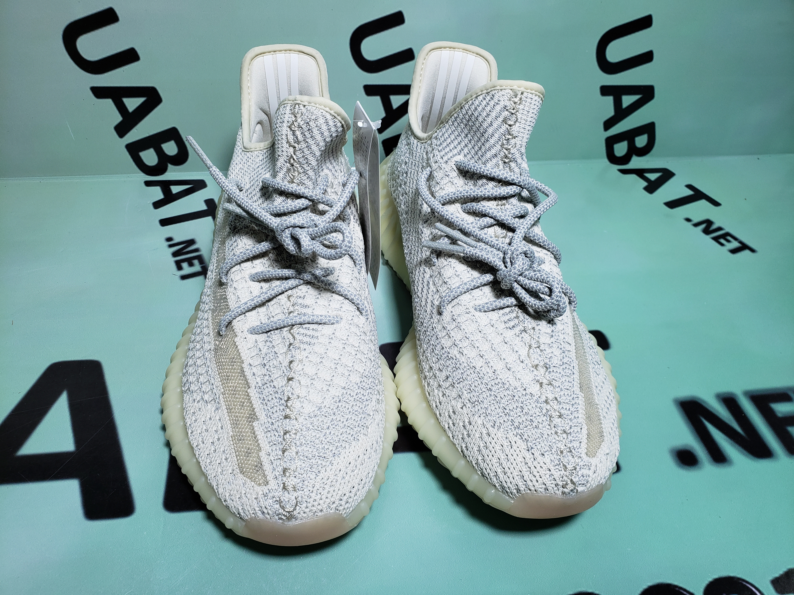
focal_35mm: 26
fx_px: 596
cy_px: 298
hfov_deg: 67.3
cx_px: 397
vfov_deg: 53.1
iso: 50
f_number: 2.4
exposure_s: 1/183
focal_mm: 4.3
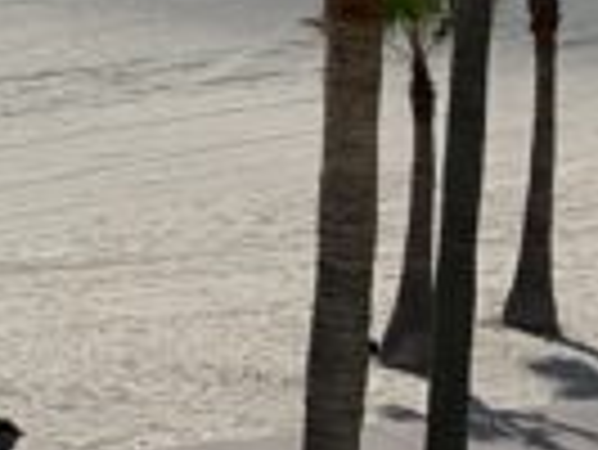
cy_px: -459
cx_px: -872
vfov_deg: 9.3
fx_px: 2594
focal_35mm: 150
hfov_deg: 11.0
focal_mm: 4.25
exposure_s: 1/6452
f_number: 1.8
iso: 25
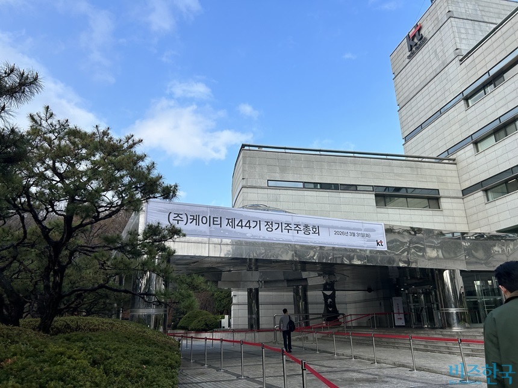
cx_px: 259
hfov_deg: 67.3
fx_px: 389
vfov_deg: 53.1
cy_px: 194
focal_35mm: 26
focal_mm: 5.7
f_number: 1.5
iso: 50
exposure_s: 1/2632
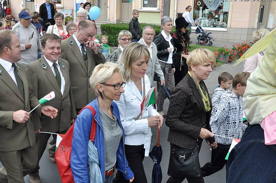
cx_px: 112
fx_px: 319
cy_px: 103
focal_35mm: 42
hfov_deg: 46.6
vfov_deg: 32.0
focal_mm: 21
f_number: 10
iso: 1250
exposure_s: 1/640
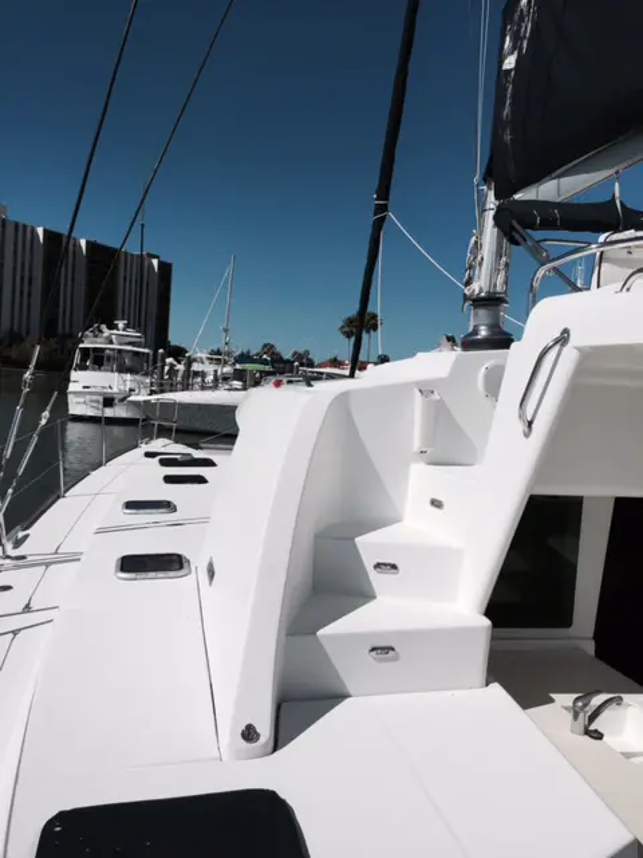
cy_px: 429
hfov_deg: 48.2
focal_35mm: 29
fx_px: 718
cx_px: 322
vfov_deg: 61.7
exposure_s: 1/7937
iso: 32
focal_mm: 4.15
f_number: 2.2
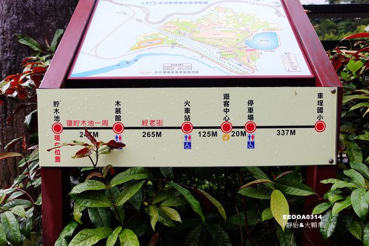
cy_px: 123
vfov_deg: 44.9
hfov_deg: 63.7
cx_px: 184
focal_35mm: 29
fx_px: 297
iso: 125
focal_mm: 10.51
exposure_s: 1/40
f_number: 2.8
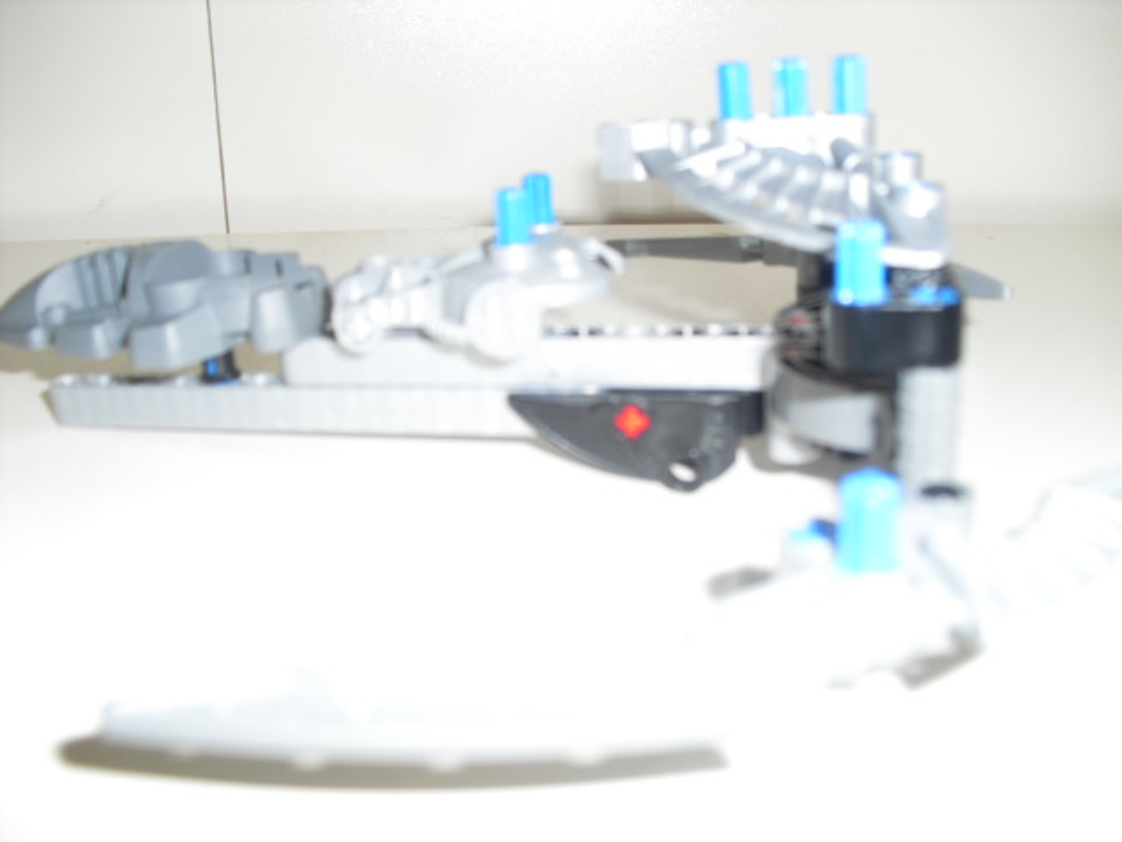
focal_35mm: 36
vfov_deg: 39.7
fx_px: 1167
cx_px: 561
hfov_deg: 51.4
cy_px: 421
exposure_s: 1/60
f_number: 3.1
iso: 64
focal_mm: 6.3
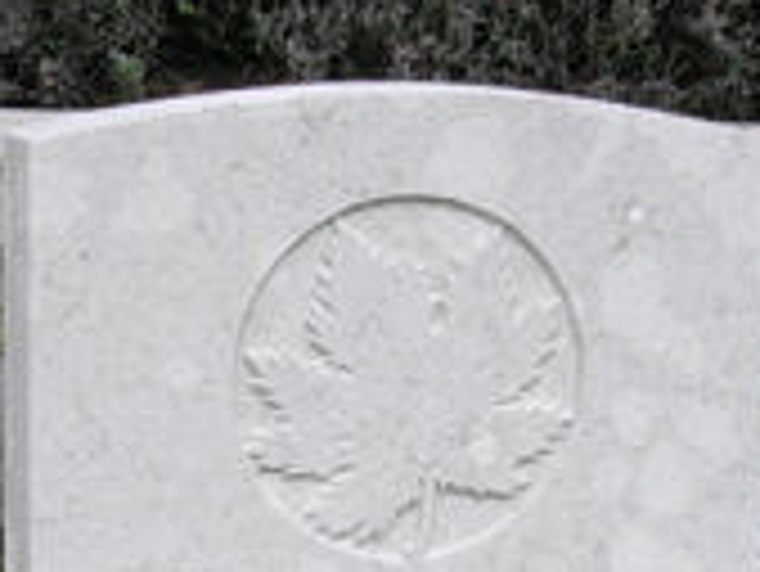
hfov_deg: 12.3
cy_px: 919
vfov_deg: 9.0
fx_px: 3515
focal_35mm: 160
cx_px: 256
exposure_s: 1/242
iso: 70
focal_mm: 6.7
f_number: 5.8
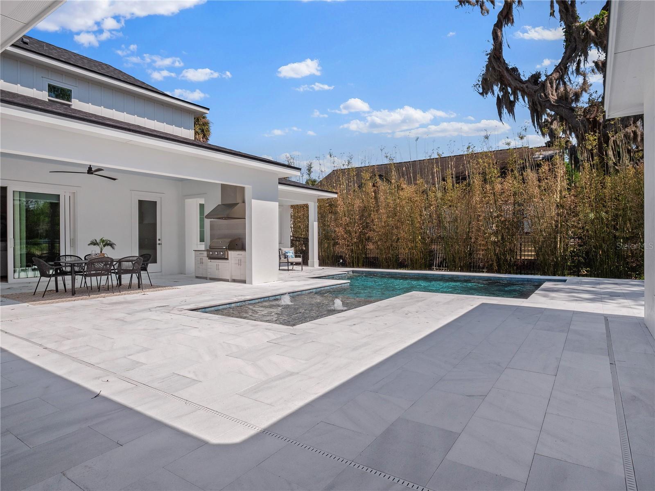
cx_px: 328
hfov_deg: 81.7
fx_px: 378
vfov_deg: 66.0
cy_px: 246
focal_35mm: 20
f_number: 13
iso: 200
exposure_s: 1/400
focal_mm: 10
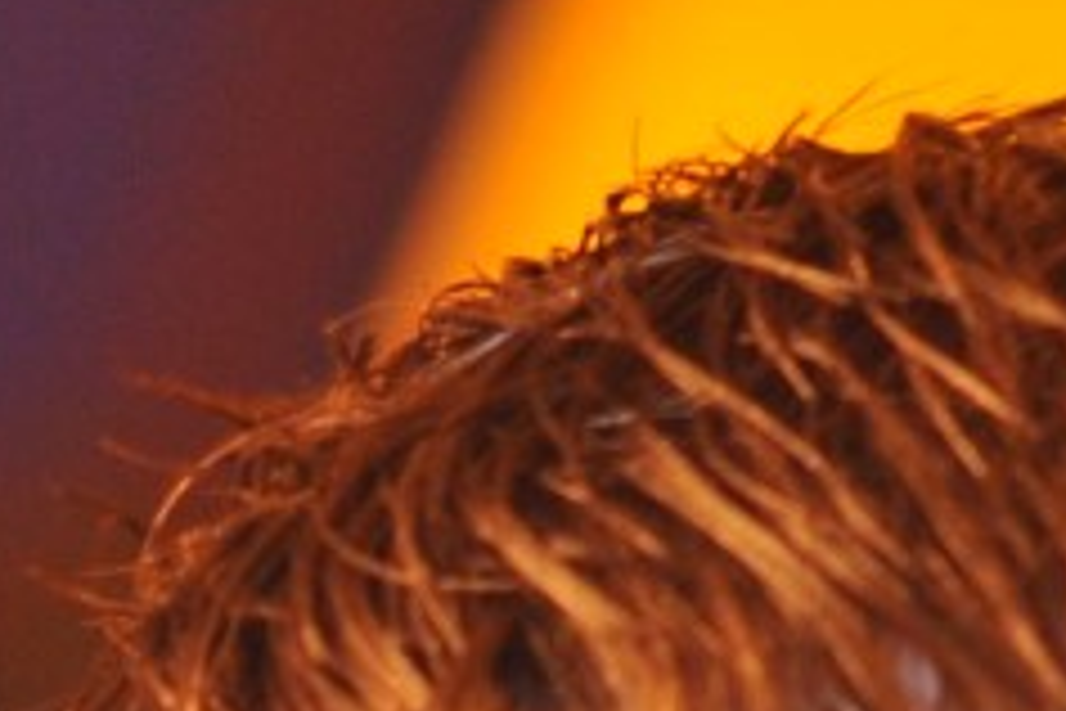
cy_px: 2295
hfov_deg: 2.9
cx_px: -940
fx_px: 21289
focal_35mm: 719
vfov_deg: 1.9
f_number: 2.8
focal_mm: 70
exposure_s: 1/80
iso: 400
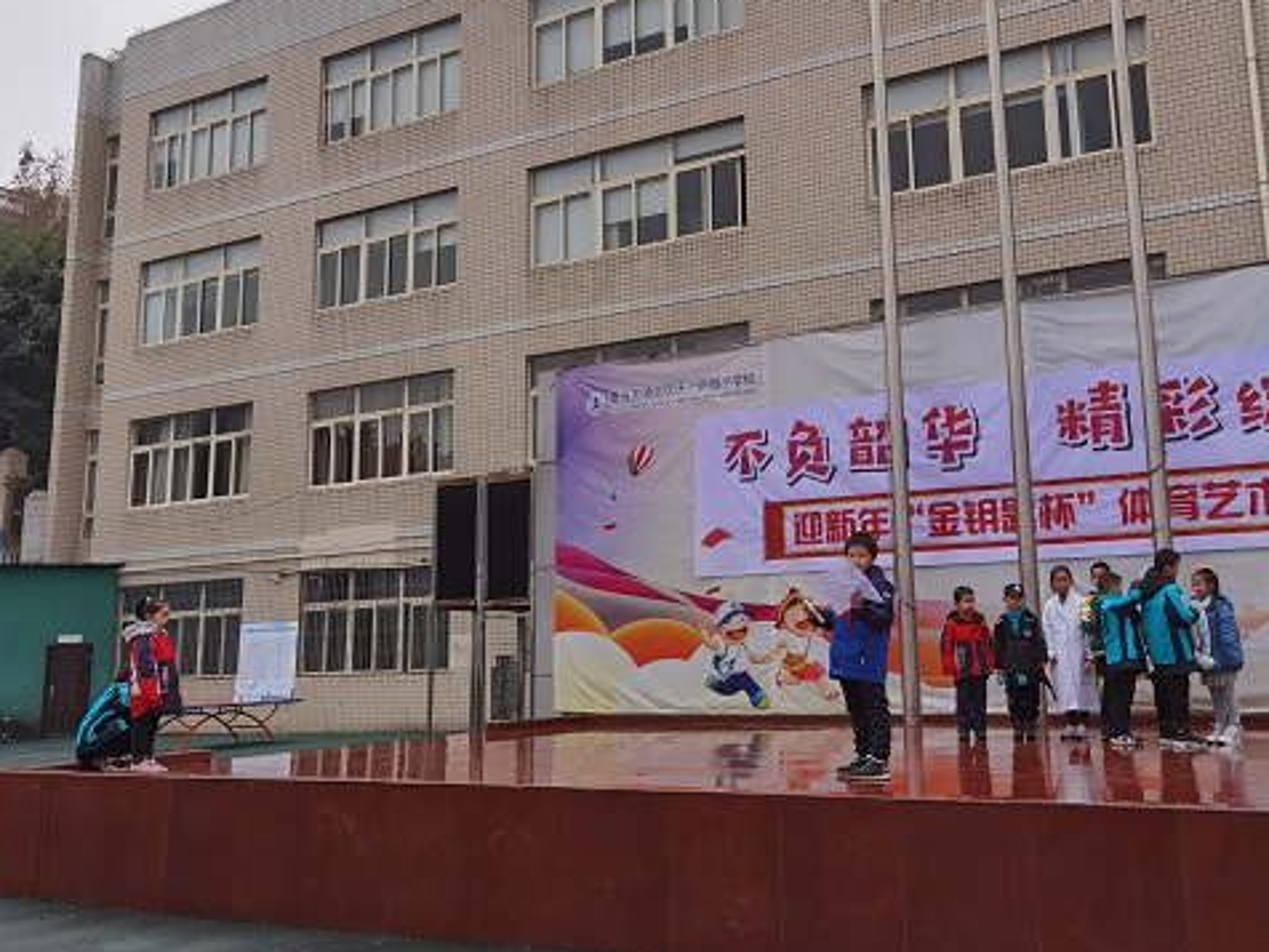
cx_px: 776
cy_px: 411
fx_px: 1246
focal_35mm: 34
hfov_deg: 53.5
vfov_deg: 41.7
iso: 50
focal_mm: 6.71
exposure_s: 1/422
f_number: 1.9
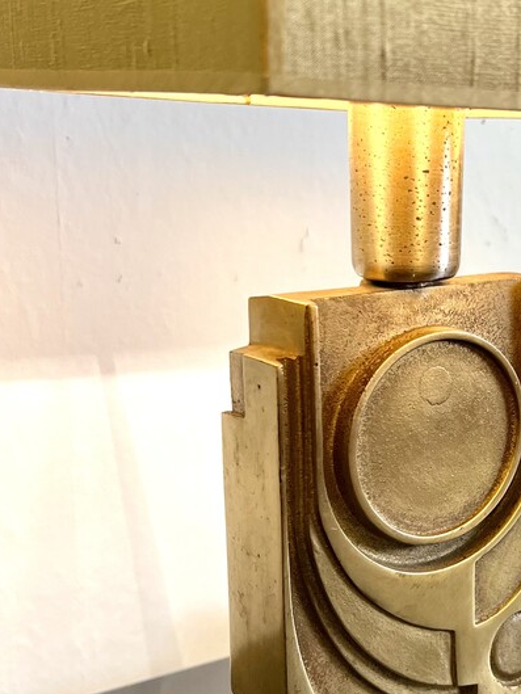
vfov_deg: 32.7
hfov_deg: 23.8
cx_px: 513
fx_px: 1184
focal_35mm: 59
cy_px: 325
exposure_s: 1/100
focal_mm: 5.7
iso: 100
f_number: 1.5
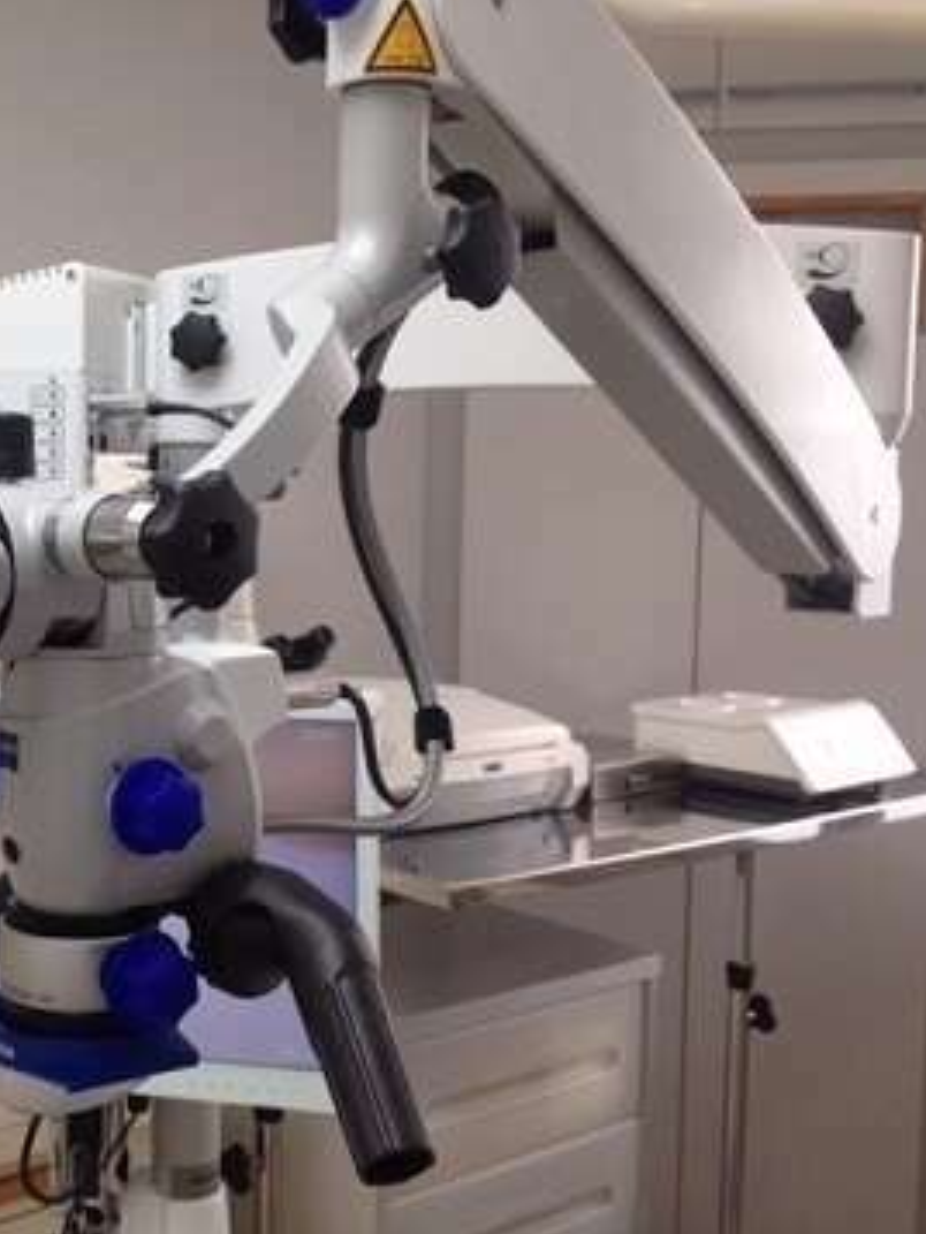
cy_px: 615
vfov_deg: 40.4
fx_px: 1675
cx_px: 128
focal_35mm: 47
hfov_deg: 29.8
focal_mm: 4.28
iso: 80
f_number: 2.4
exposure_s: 1/60
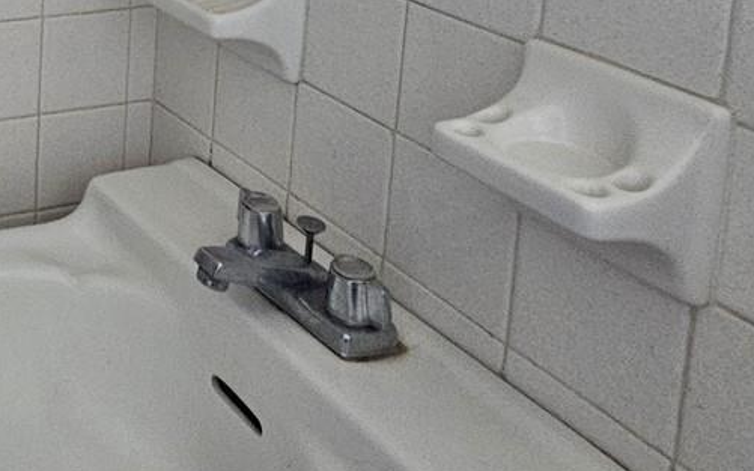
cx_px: -172
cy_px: -184
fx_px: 904
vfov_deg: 24.4
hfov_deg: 34.9
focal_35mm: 44
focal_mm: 2.2
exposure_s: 1/30
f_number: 2.2
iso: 640
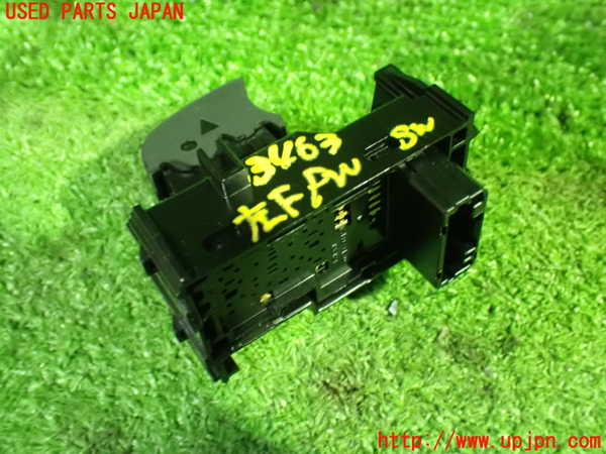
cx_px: 303
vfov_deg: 37.7
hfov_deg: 49.0
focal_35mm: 38
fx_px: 665
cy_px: 227
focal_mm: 6.83
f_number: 2.7
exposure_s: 1/15
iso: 1600
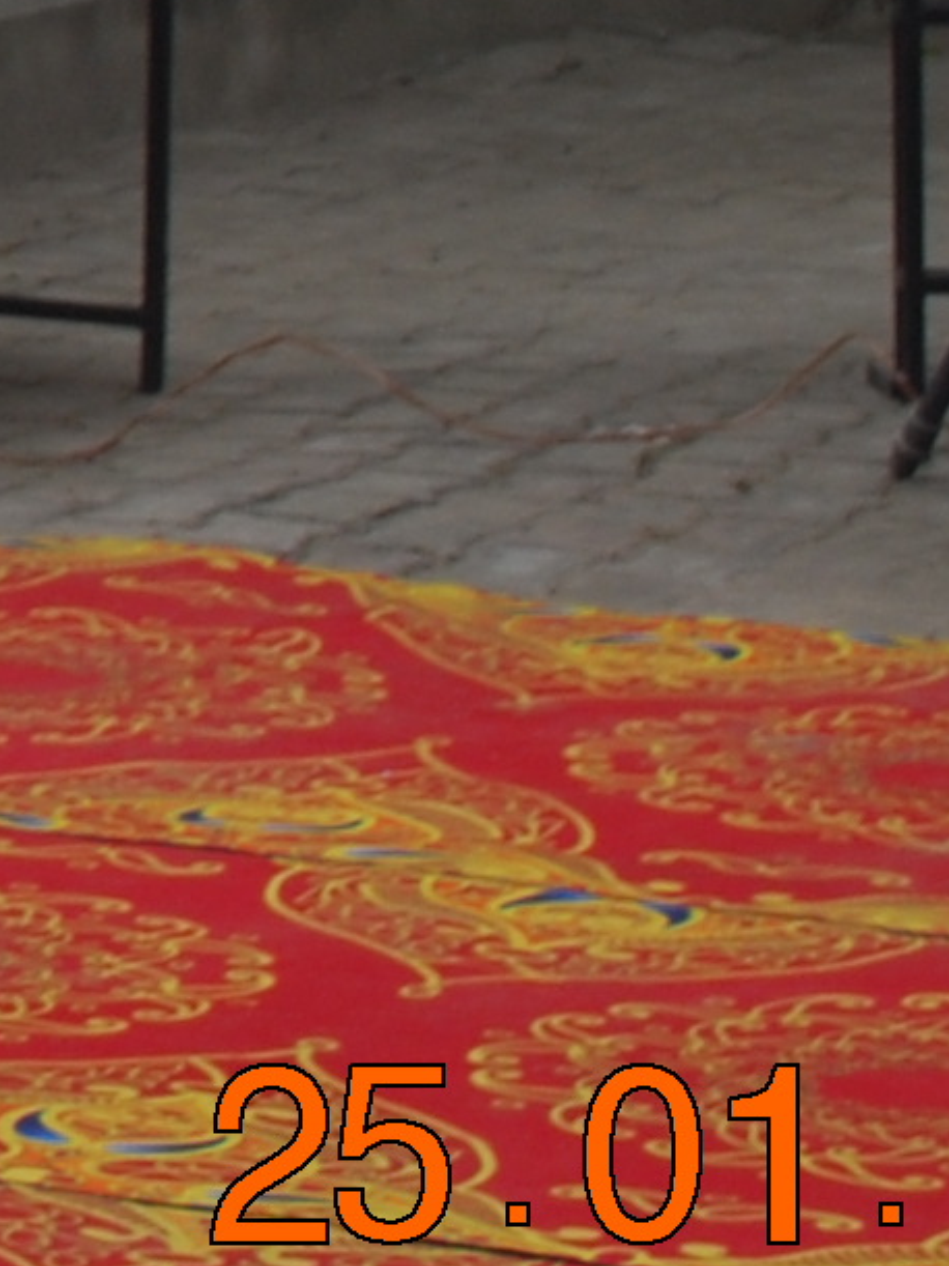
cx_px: -1799
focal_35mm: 238
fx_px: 8703
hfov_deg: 5.8
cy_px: -1125
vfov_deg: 8.0
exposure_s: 1/125
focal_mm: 26
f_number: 5.6
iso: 140
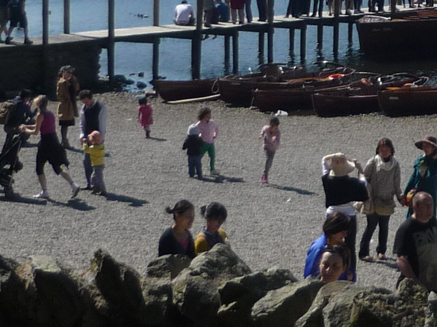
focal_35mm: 128
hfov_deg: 15.0
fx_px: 1615
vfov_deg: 11.4
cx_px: 484
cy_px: -40
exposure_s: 1/250
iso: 100
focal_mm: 5.5
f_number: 8
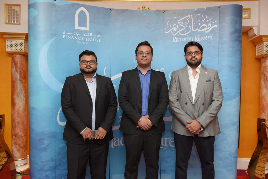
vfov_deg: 46.4
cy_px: 90
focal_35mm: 28
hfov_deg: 65.5
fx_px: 208
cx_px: 134
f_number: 3.5
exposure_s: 1/125
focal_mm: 28
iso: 1250
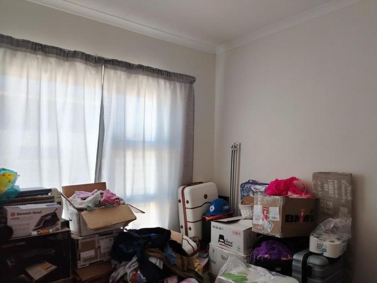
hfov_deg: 63.2
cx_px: 213
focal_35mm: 28
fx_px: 305
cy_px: 163
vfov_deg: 49.5
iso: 481
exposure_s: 1/100
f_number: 1.75
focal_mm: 5.25
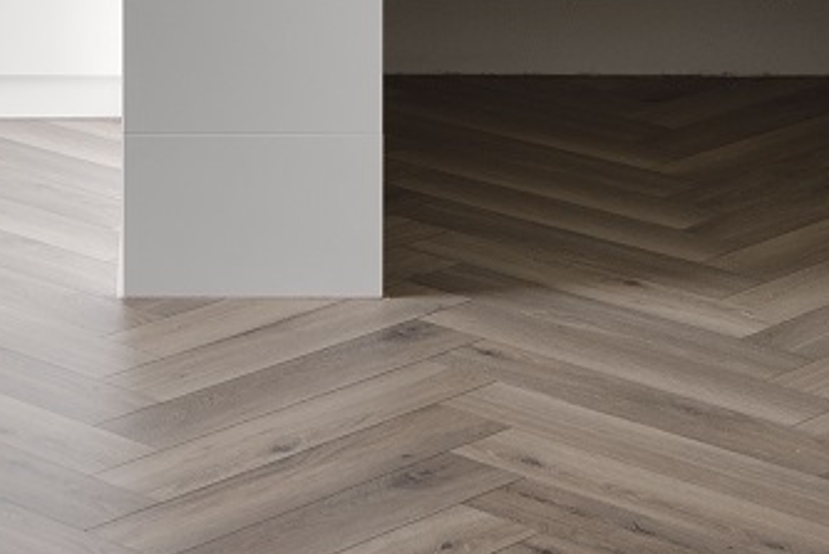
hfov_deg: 14.8
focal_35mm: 138
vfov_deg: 9.2
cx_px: 204
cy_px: -646
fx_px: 3179
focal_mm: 24
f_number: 8
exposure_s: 1/2
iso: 100
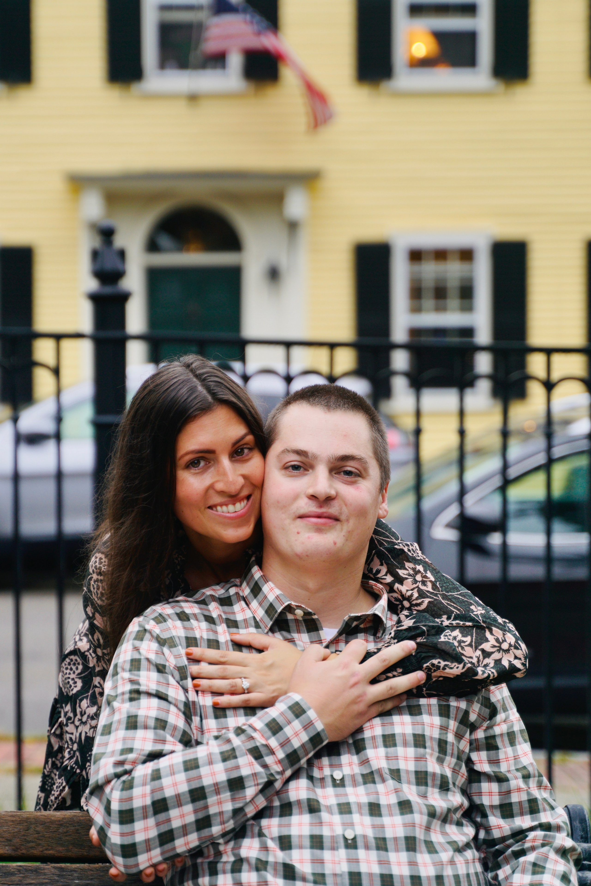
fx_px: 1625
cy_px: 443
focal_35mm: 66
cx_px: 296
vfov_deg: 30.5
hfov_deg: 20.6
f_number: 2.8
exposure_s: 1/160
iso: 125
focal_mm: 66
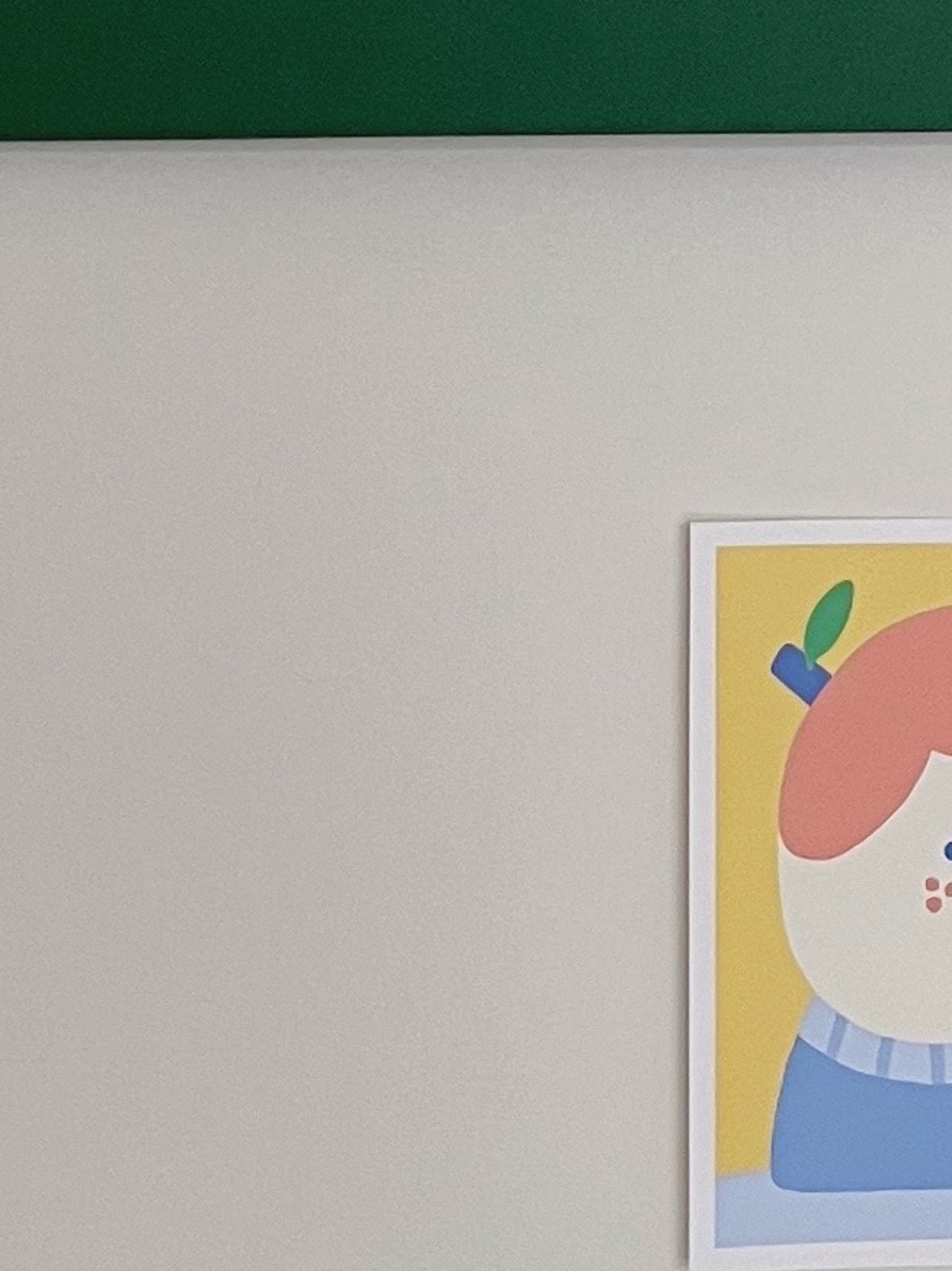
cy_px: 103
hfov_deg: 12.2
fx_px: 4402
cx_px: 898
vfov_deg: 16.2
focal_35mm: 120
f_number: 1.6
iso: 125
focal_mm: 5.1
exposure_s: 1/67
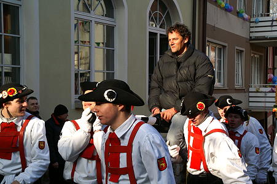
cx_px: 138
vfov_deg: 20.1
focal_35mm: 68
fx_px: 519
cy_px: 92
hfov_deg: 29.9
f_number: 10
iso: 400
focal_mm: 45
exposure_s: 1/400
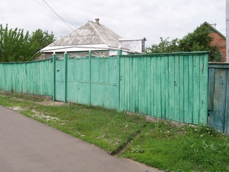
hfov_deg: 43.7
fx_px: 284
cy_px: 76
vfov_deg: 33.5
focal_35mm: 43
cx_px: 93
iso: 80
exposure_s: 1/465
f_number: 4.8
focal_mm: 6
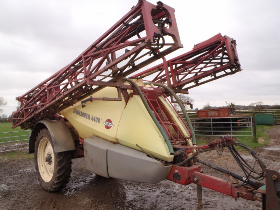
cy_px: 105
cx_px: 140
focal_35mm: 28
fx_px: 226
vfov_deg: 49.7
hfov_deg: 63.4
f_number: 3.5
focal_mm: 5
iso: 100
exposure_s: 1/60
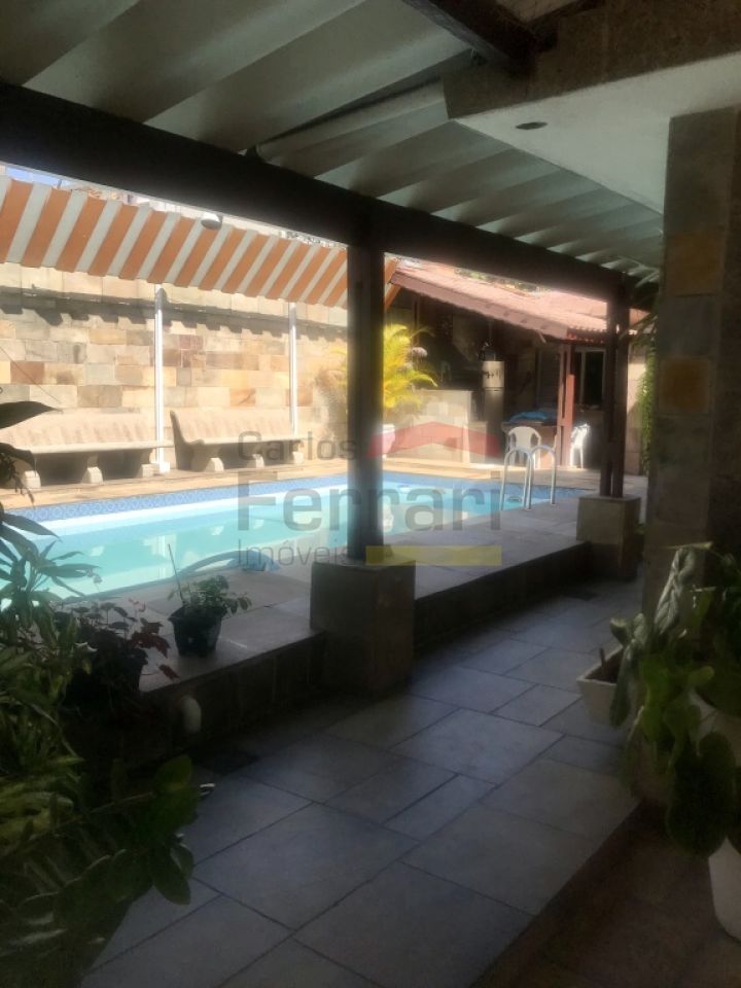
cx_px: 370
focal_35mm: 28
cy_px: 494
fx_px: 799
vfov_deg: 63.4
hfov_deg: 49.7
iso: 20
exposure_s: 1/1497
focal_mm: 3.99
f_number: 1.8
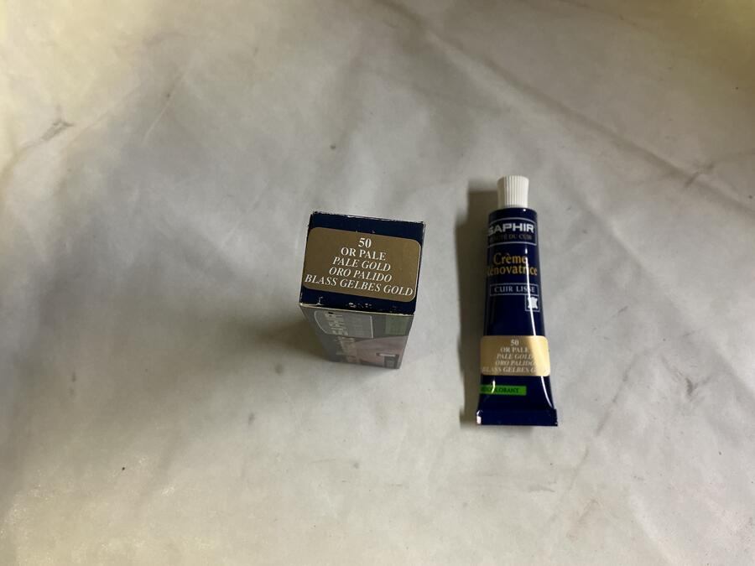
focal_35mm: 29
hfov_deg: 61.7
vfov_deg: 48.2
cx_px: 378
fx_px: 633
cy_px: 283
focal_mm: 3
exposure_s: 1/50
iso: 125
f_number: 1.8
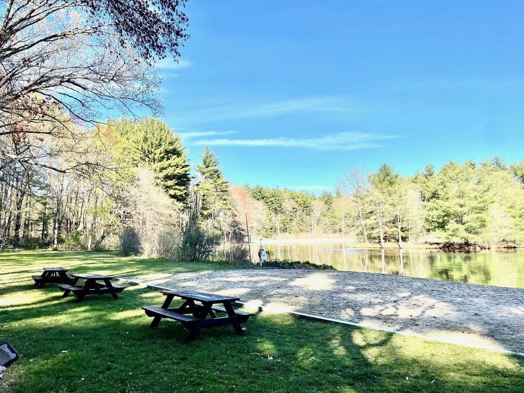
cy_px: 196
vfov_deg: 53.1
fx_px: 394
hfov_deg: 67.3
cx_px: 262
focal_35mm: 26
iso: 32
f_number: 1.6
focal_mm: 4.2
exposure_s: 1/2053
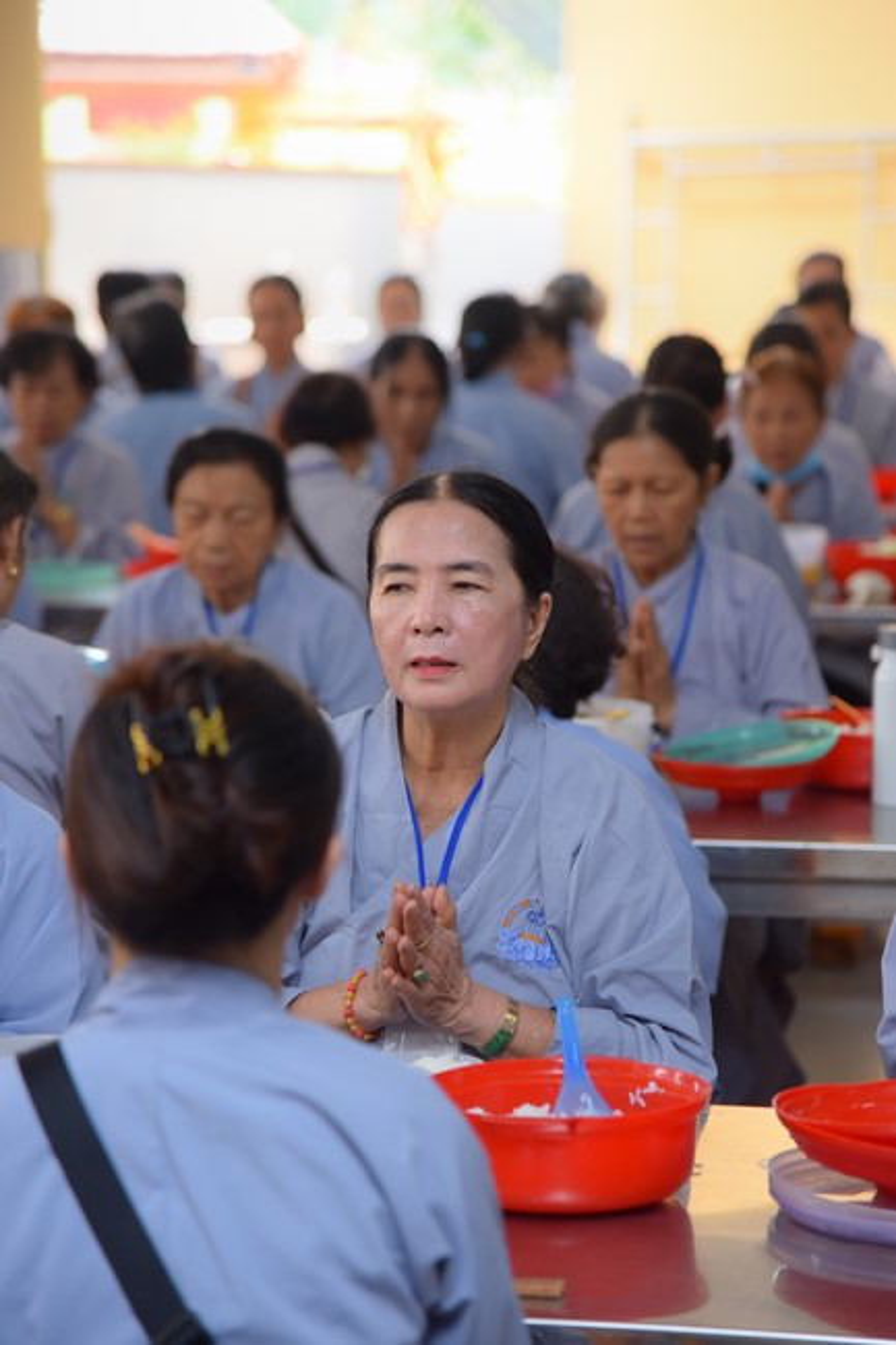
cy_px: 672
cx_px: 448
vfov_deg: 17.1
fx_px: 4482
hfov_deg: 11.4
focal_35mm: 120
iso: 500
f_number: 4
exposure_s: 1/160
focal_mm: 120
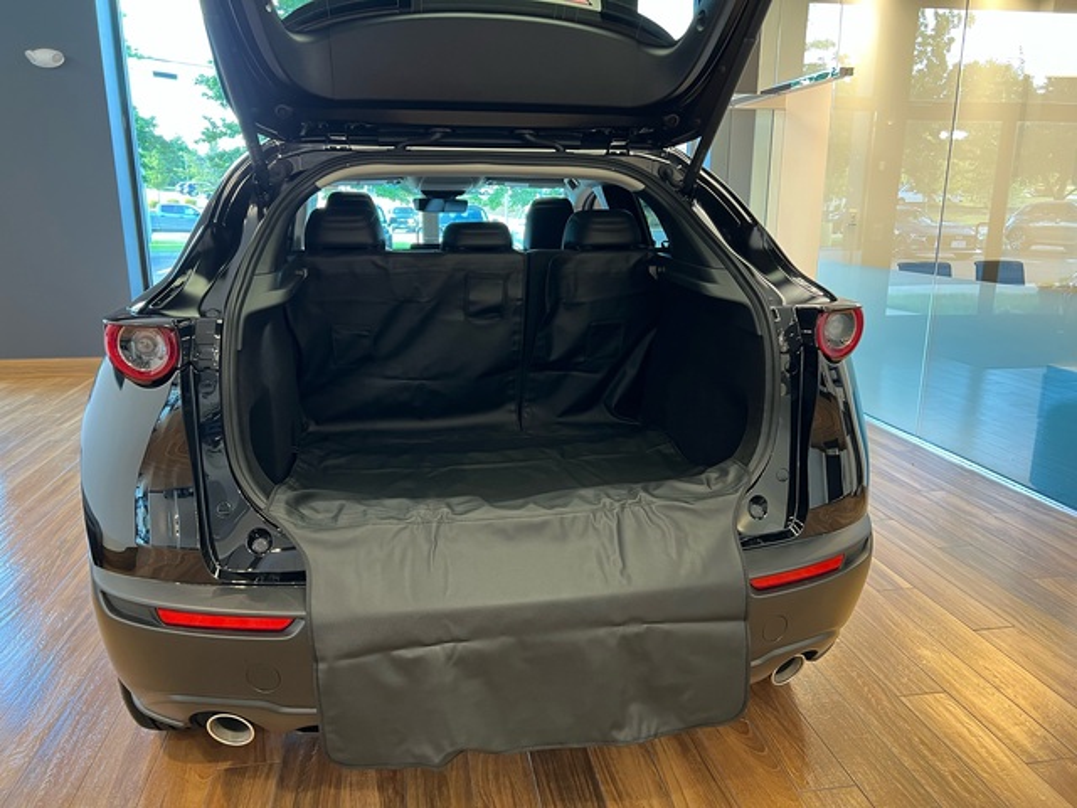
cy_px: 404
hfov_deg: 67.3
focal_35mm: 26
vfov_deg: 53.1
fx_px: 809
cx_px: 538
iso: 160
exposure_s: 1/60
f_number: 1.5
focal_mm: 5.7
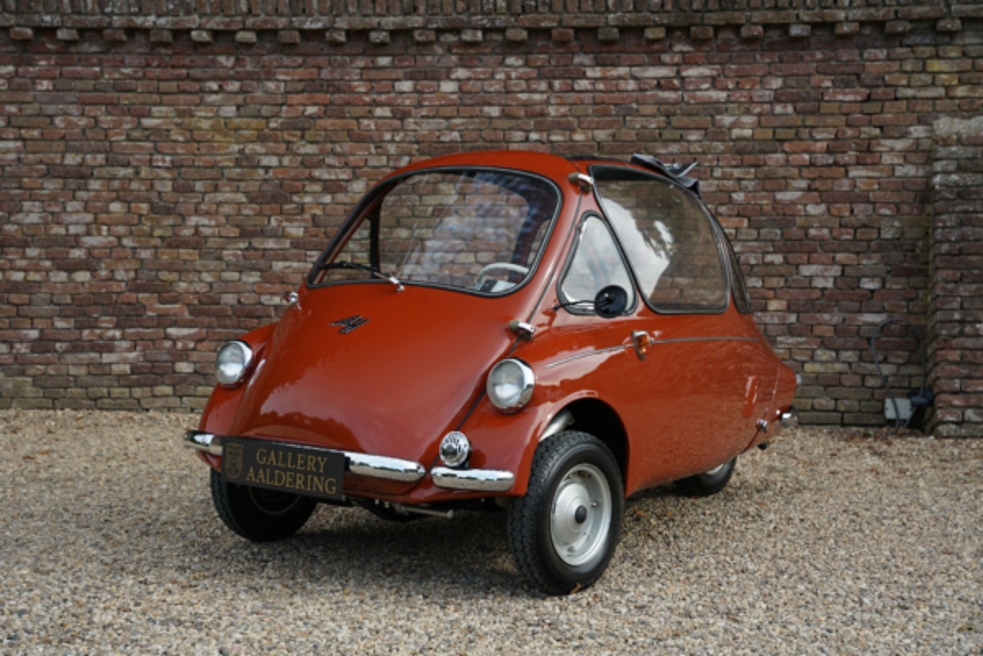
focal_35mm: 56
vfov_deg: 24.1
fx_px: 1537
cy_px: 328
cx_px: 492
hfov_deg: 35.5
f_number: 6.3
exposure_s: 1/80
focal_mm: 56.3
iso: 100
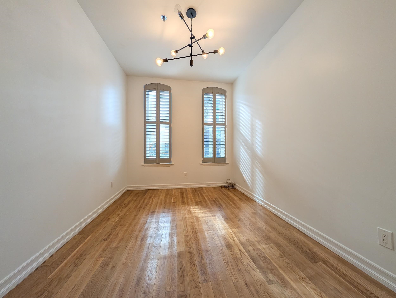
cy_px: 149
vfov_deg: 94.6
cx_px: 198
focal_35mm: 12
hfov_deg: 110.5
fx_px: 137
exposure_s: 1/163
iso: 82
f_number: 1.7
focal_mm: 2.02
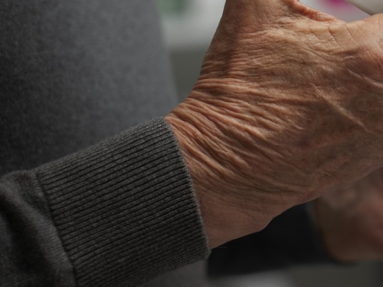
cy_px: -6
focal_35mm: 196
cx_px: 460
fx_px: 2169
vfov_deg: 7.5
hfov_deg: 9.9
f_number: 2.8
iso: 640
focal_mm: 75
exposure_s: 1/320
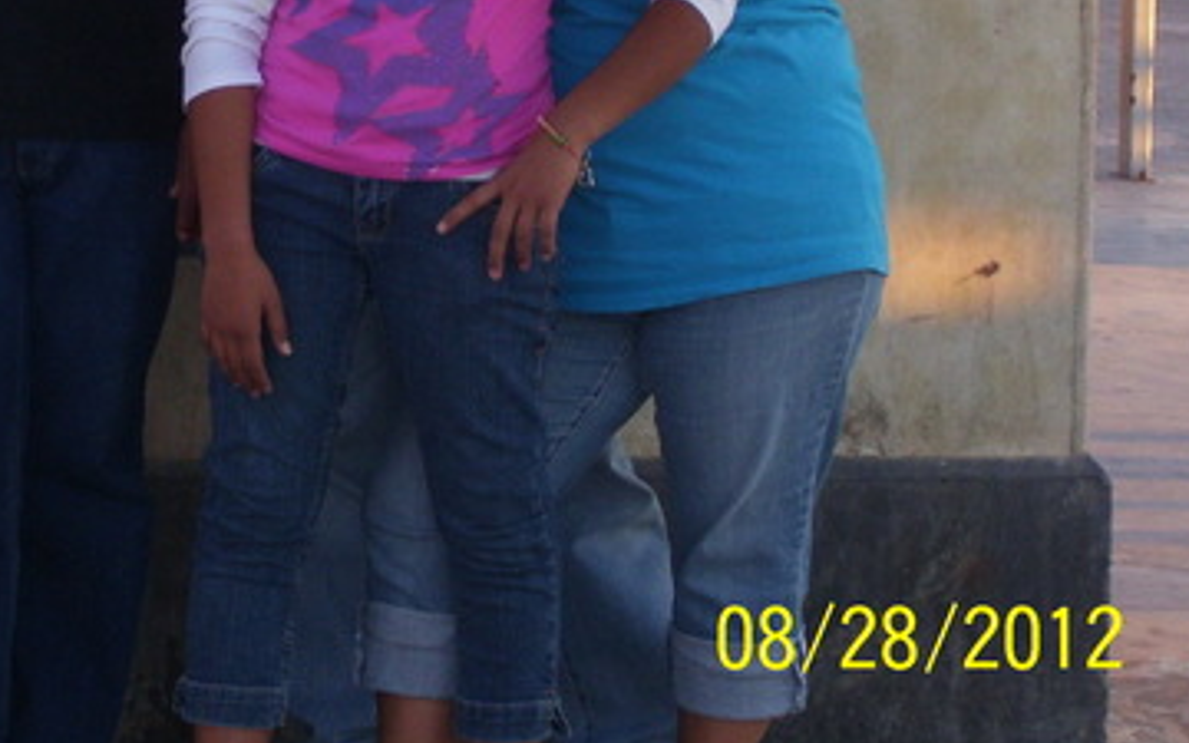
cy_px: 40
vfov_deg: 6.3
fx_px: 6772
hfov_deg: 10.0
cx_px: 175
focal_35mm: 209
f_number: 4.6
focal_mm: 18
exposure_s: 1/90
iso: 125
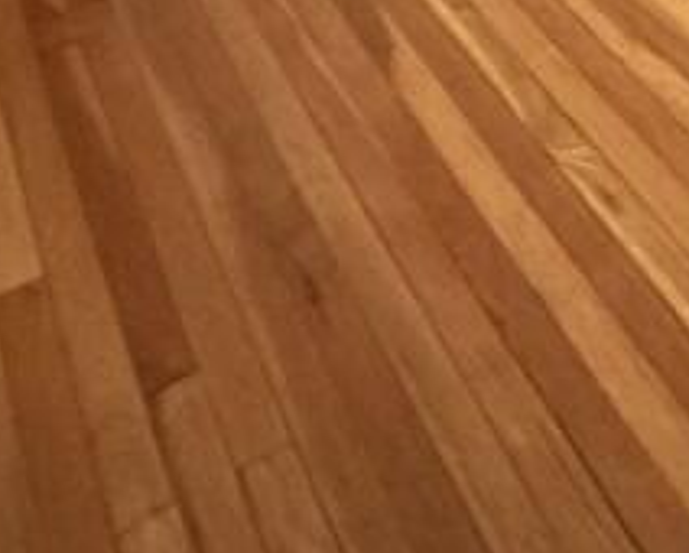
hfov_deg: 26.2
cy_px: -586
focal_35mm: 66
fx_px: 1347
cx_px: 780
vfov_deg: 16.7
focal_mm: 2.22
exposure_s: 1/60
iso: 1250
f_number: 2.2
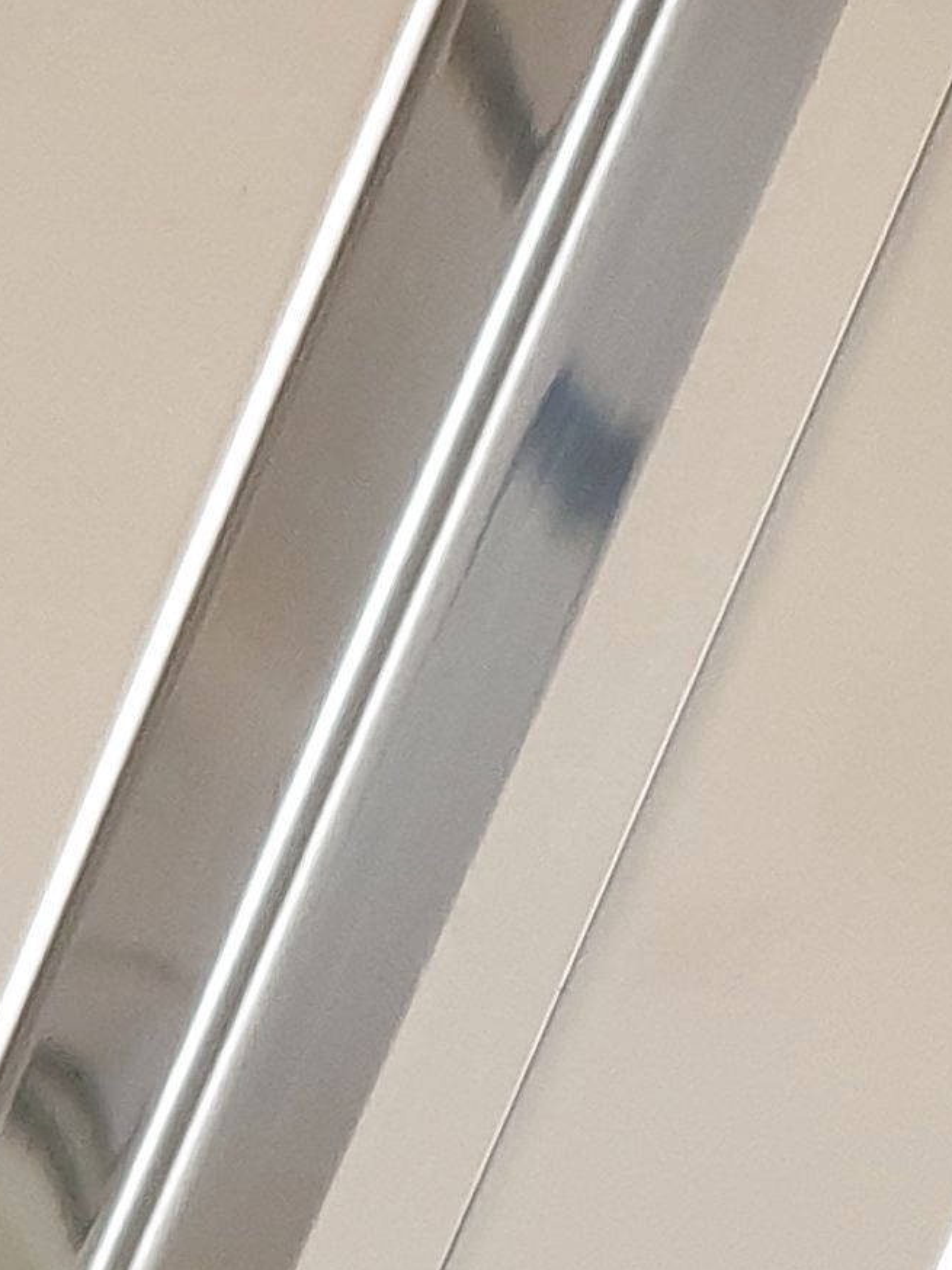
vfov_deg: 8.3
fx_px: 8805
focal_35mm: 240
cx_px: 481
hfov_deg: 6.2
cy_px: 716
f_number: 2.4
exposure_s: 1/33
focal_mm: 6
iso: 50
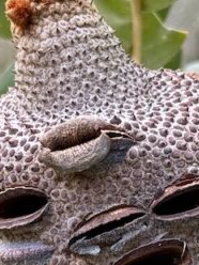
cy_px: 239
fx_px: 1518
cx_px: 125
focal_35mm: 198
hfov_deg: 7.5
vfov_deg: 9.9
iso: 100
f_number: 1.78
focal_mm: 6.76
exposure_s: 1/299
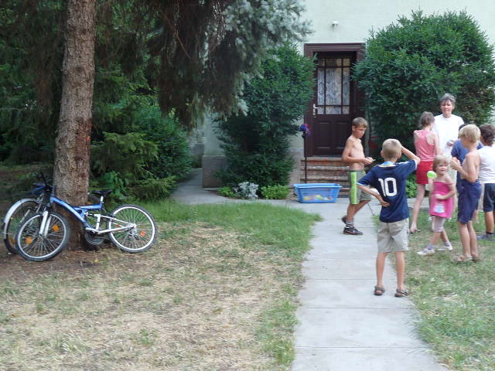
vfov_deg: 28.0
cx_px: 248
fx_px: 744
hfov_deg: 36.8
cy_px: 186
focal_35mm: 52
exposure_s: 1/60
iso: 100
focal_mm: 5.4
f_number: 3
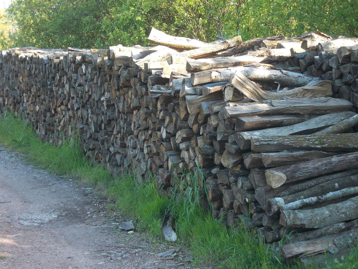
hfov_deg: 23.8
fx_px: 848
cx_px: 179
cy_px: 134
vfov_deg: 18.0
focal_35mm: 82
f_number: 4.8
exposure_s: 1/60
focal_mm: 11.6
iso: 100
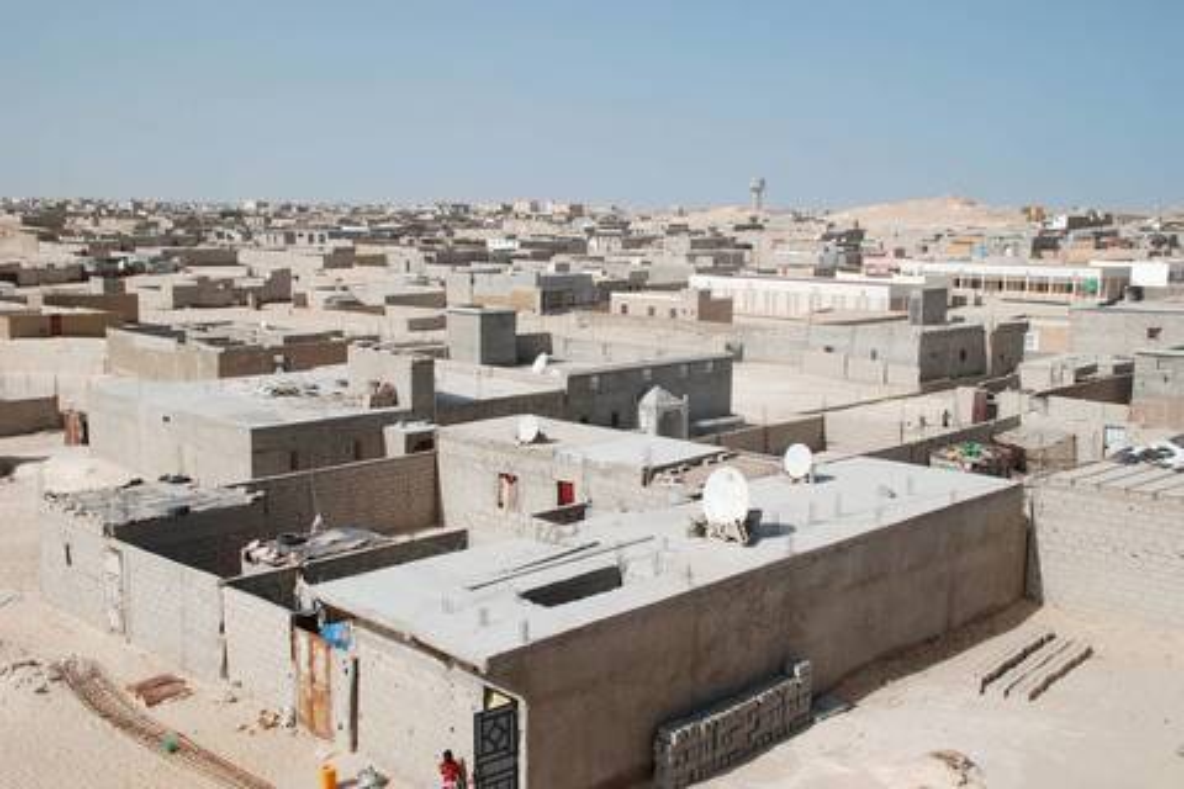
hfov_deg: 53.1
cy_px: 394
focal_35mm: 36
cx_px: 592
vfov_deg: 36.9
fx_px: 1184
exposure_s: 1/320
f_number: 9
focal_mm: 24
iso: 100
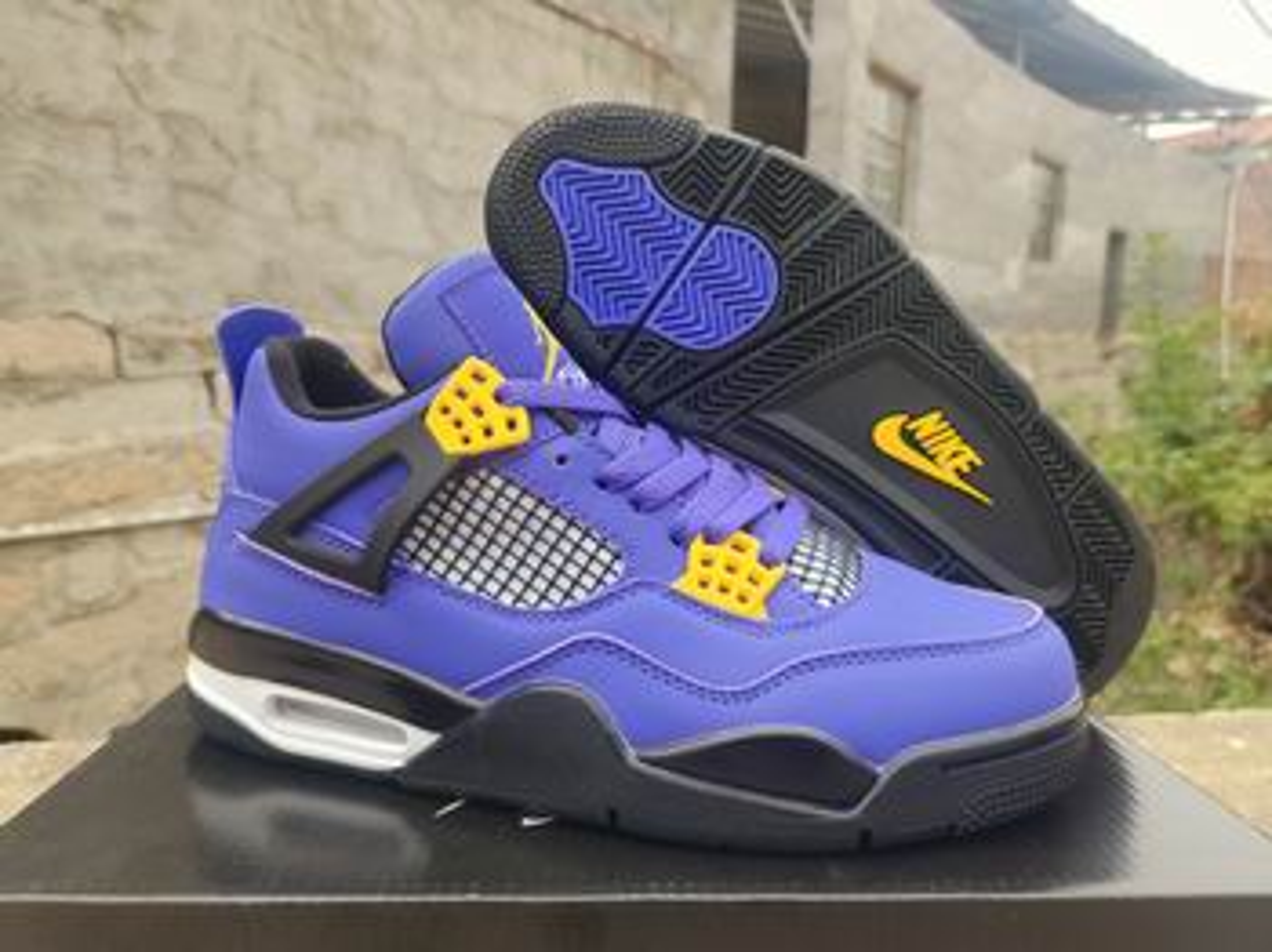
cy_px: 476
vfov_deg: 58.8
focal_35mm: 23
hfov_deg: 74.0
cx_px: 636
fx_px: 845
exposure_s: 1/100
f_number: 1.8
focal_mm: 5.4
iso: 20
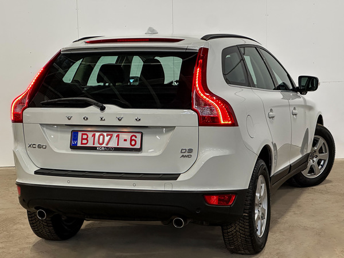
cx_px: 172
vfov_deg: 19.1
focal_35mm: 77
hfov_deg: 25.3
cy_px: 129
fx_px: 765
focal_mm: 9
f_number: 2.8
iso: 320
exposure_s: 1/50
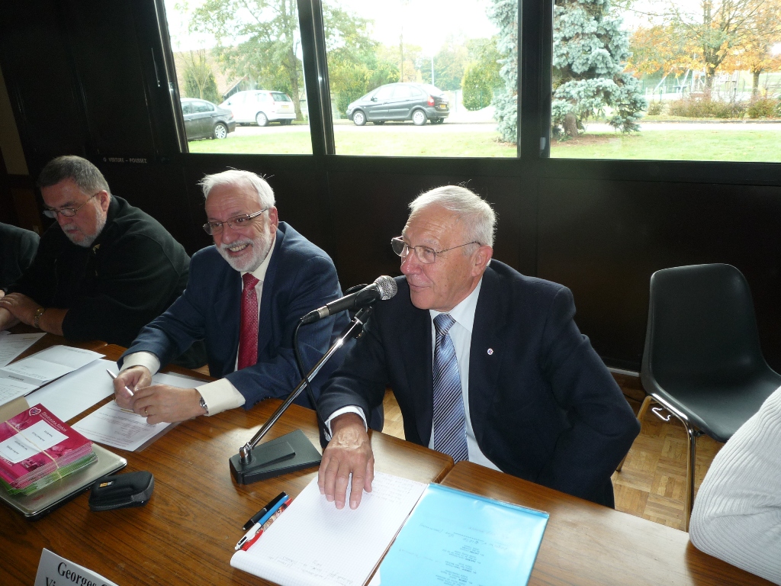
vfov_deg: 54.9
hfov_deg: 69.4
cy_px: 293
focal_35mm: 25
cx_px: 390
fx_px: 564
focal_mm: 4.4
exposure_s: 1/30
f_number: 2.8
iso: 100
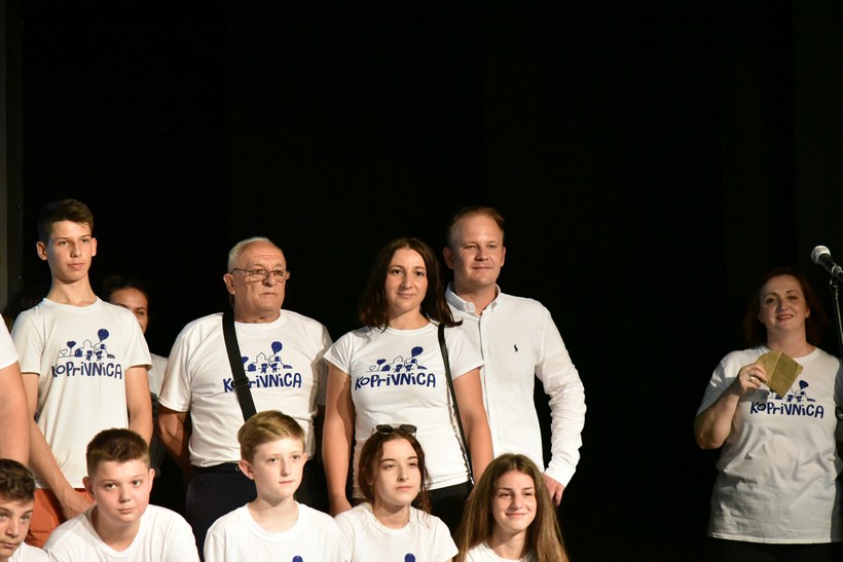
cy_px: 281
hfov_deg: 17.1
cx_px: 422
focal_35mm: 120
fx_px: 2810
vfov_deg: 11.4
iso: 12800
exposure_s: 1/500
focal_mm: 120
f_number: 4
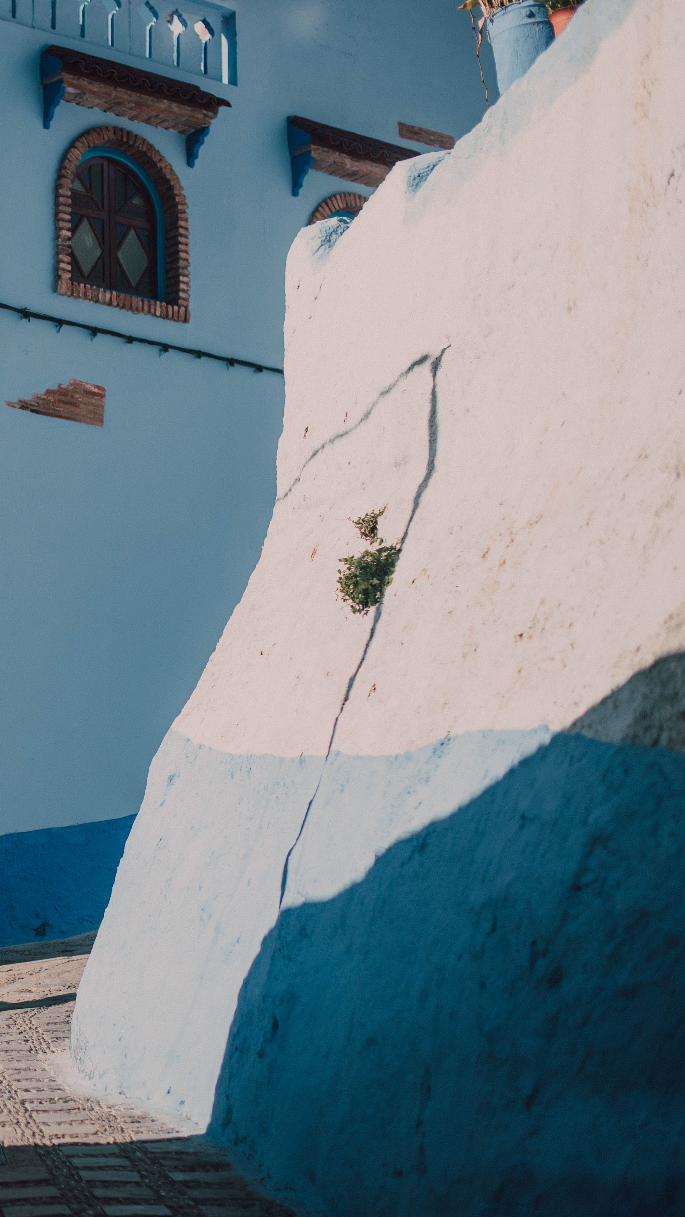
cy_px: 614
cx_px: -260
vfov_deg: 25.9
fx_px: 2648
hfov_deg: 14.0
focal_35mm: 82
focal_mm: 50
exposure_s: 1/4000
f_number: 2.5
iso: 80
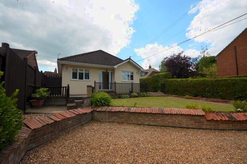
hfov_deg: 100.5
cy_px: 82
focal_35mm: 15
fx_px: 103
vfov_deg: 77.0
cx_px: 124
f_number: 8
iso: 100
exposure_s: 1/200
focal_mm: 10
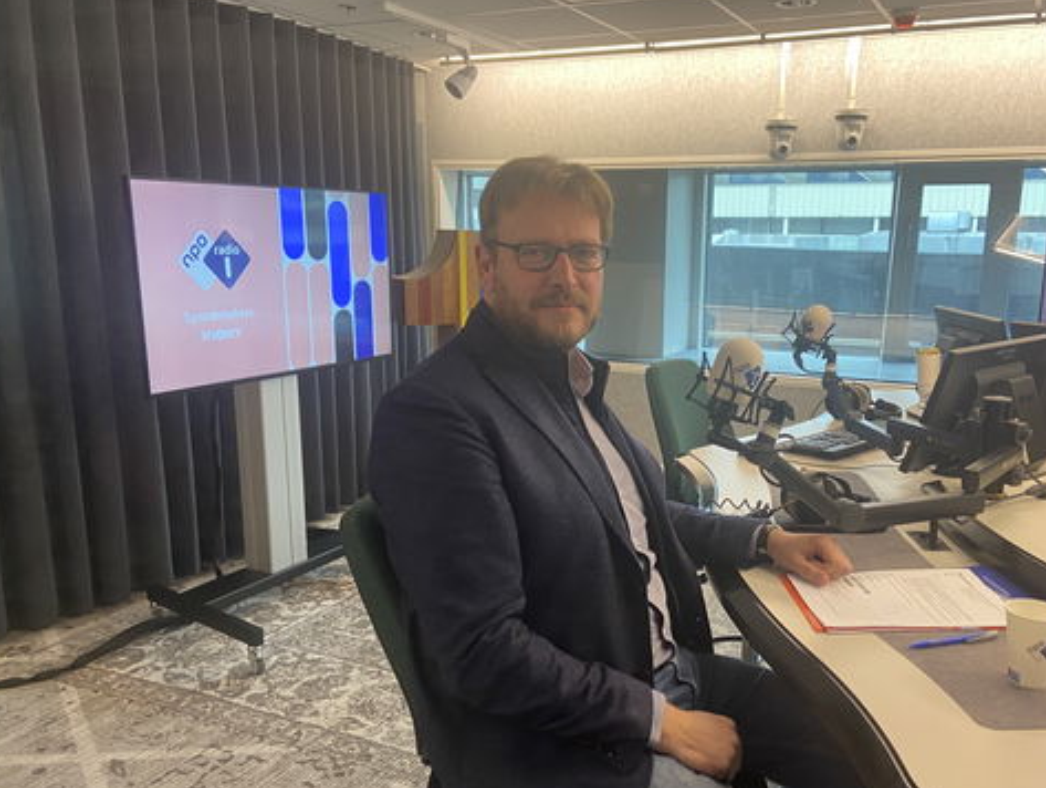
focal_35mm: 31
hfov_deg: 58.1
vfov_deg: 45.5
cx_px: 595
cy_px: 423
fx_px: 938
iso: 125
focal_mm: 4.25
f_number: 1.8
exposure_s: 1/50
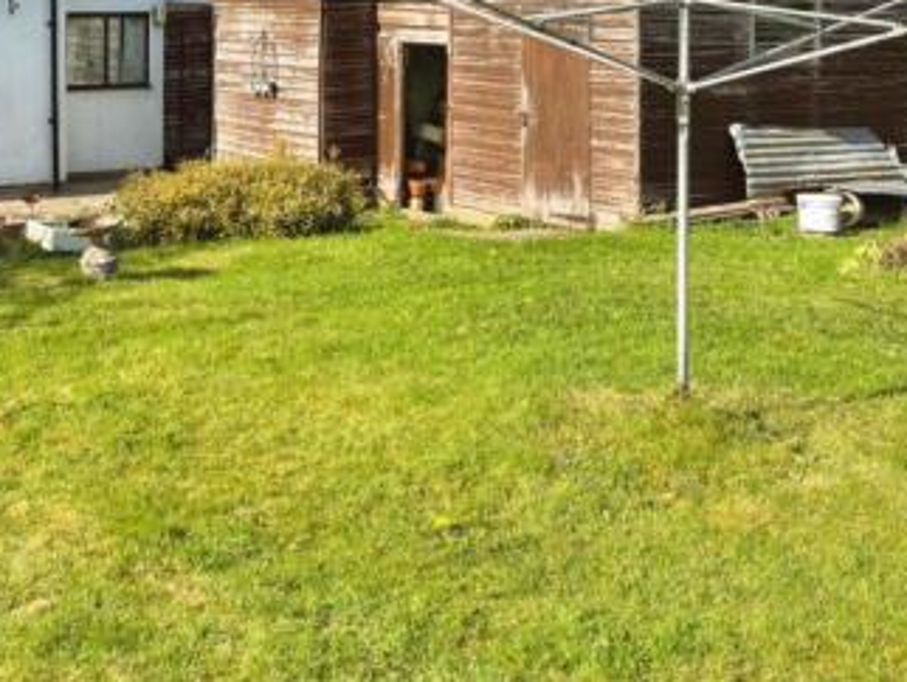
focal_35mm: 47
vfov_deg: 29.8
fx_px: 1232
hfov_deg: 38.2
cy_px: 89
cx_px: 124
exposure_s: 1/2933
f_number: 1.6
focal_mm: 5.96
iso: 50
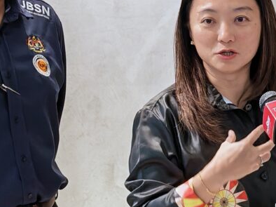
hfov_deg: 8.4
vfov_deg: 6.3
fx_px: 1881
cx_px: 156
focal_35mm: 236
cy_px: 22
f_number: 2.6
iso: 1000
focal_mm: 15.38
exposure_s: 1/50
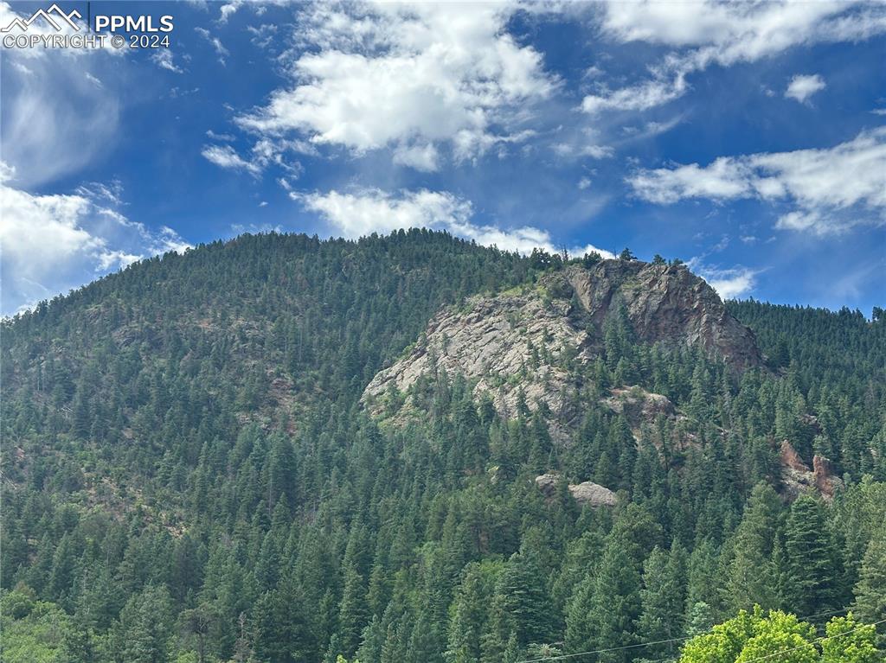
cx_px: 443
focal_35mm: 48
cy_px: 332
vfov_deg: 30.2
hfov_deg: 39.7
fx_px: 1228
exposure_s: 1/2597
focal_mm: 6.86
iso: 64
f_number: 1.78
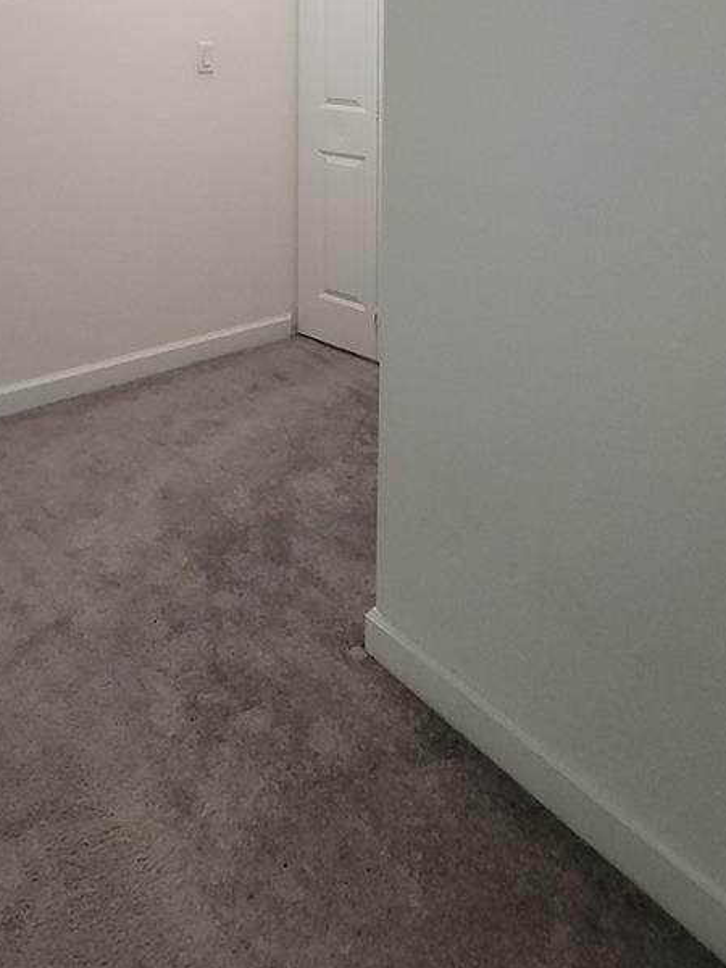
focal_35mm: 26
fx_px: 727
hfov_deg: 49.6
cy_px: 31
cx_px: 134
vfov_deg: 54.6
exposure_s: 1/60
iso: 200
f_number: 2.2
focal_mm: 2.2
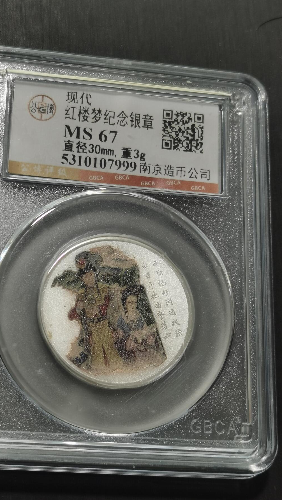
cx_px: 97
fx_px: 904
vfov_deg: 31.0
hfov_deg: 17.7
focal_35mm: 68
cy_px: 249
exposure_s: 1/100
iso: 50
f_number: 1.8
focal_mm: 5.58
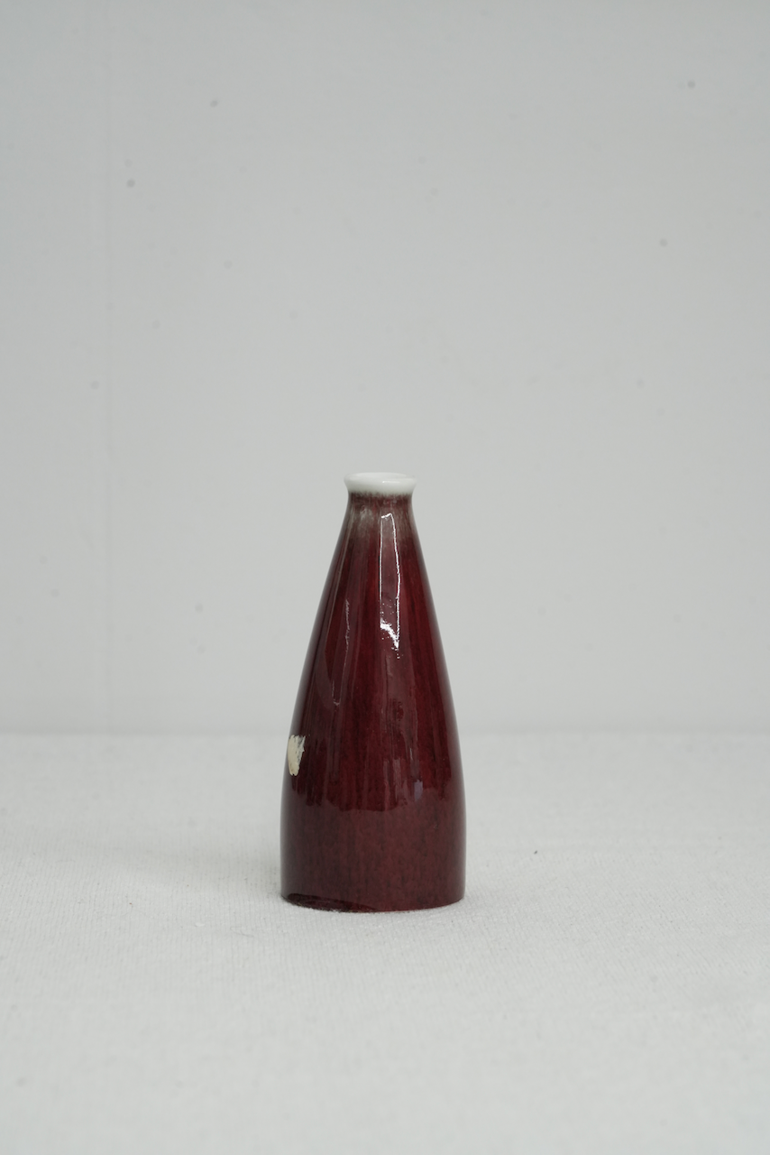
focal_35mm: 100
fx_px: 3206
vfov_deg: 20.4
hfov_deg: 13.7
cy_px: 578
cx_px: 385
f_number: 11
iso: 2500
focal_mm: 100
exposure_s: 1/40
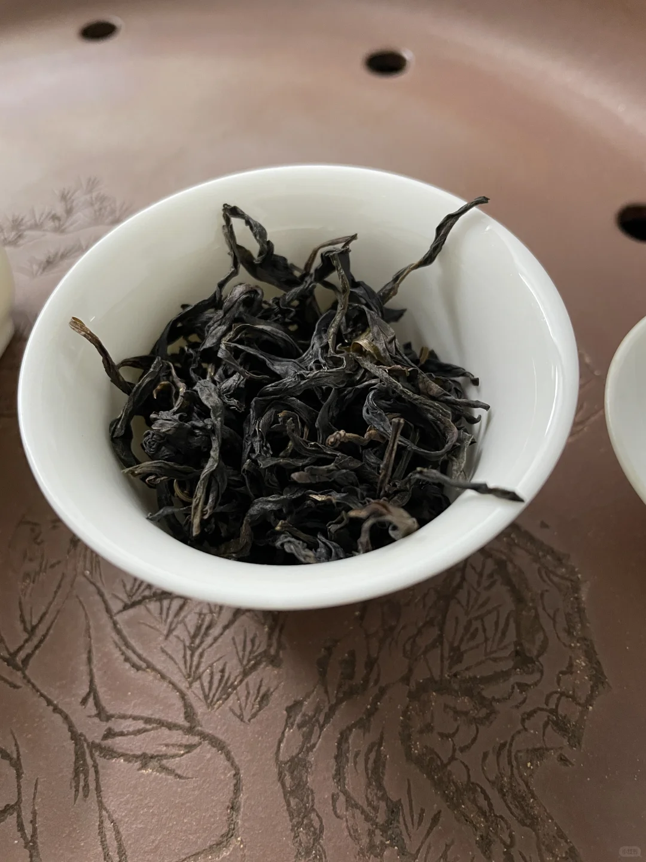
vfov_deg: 67.3
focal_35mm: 26
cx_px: 323
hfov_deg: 53.1
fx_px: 647
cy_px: 431
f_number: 1.6
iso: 500
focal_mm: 4.2
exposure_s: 1/60
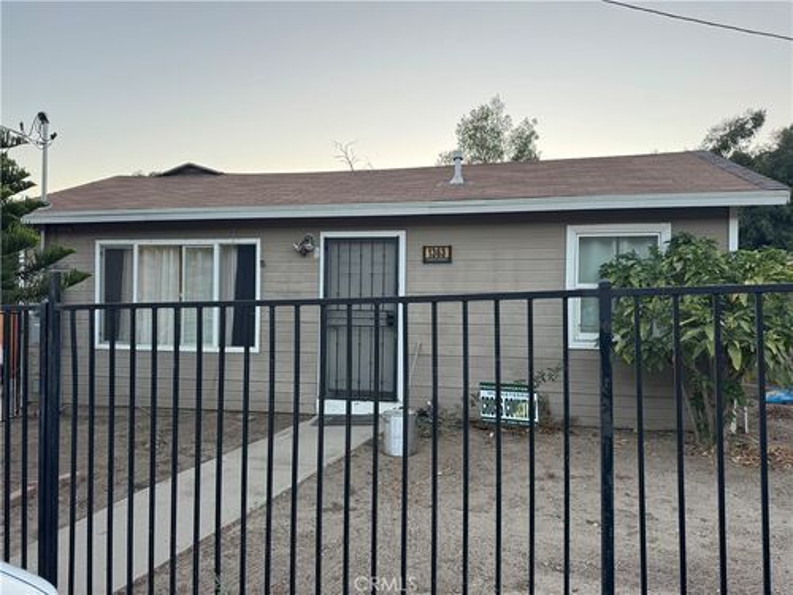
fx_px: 550
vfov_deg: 56.8
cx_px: 396
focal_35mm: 24
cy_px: 298
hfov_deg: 71.6
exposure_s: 1/167
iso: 64
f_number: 1.78
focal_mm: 6.76
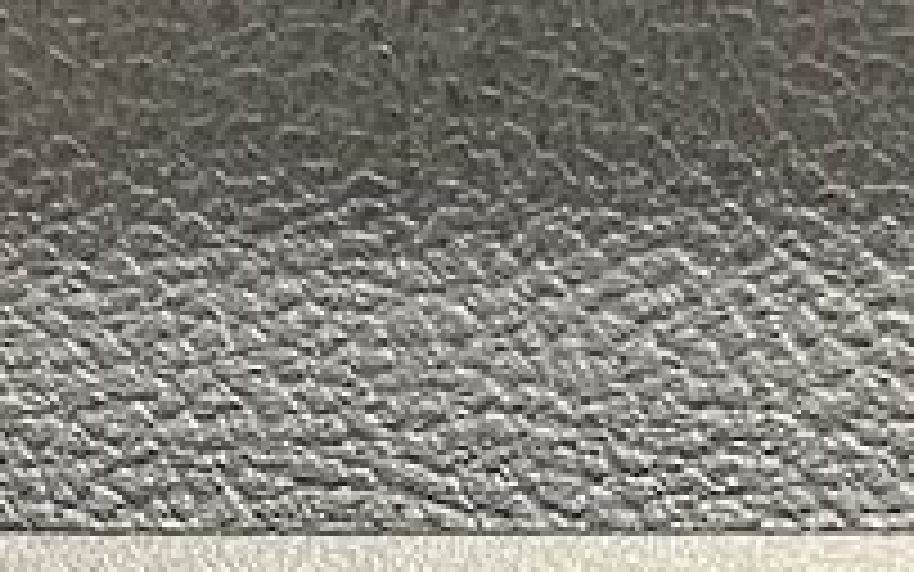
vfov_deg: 7.8
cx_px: 500
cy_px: 1009
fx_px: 4061
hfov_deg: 12.8
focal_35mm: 163
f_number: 1.5
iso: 500
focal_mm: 5.7
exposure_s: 1/40
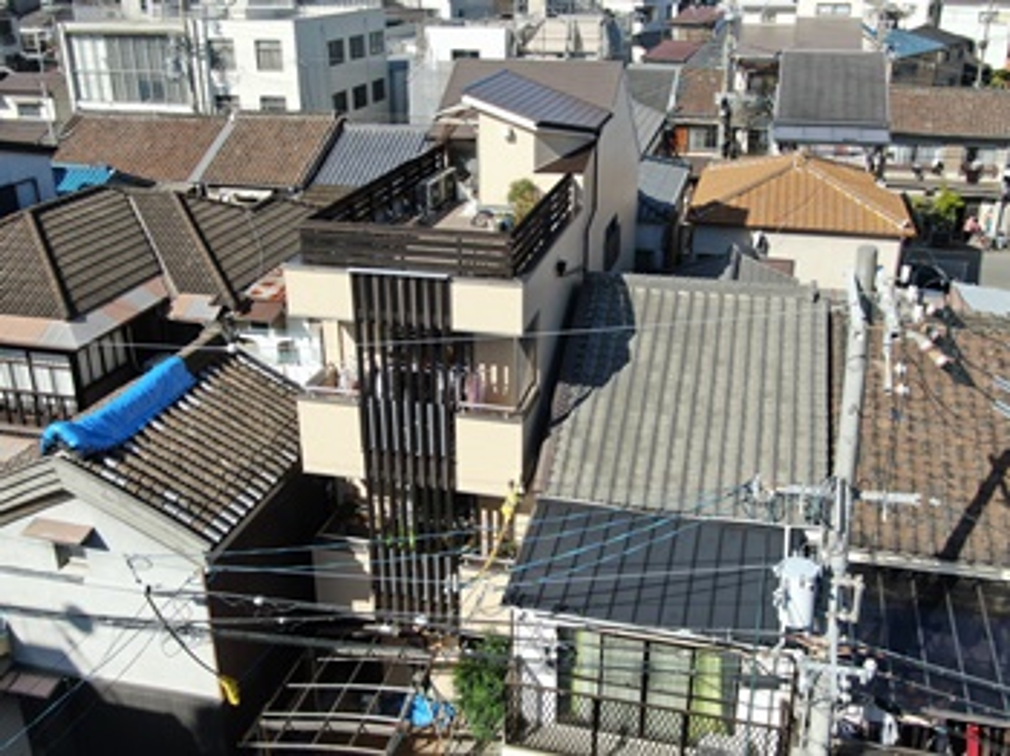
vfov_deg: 39.6
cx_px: 505
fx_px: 1050
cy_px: 378
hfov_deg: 51.4
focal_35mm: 36
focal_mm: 6.08
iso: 100
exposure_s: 1/800
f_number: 3.3
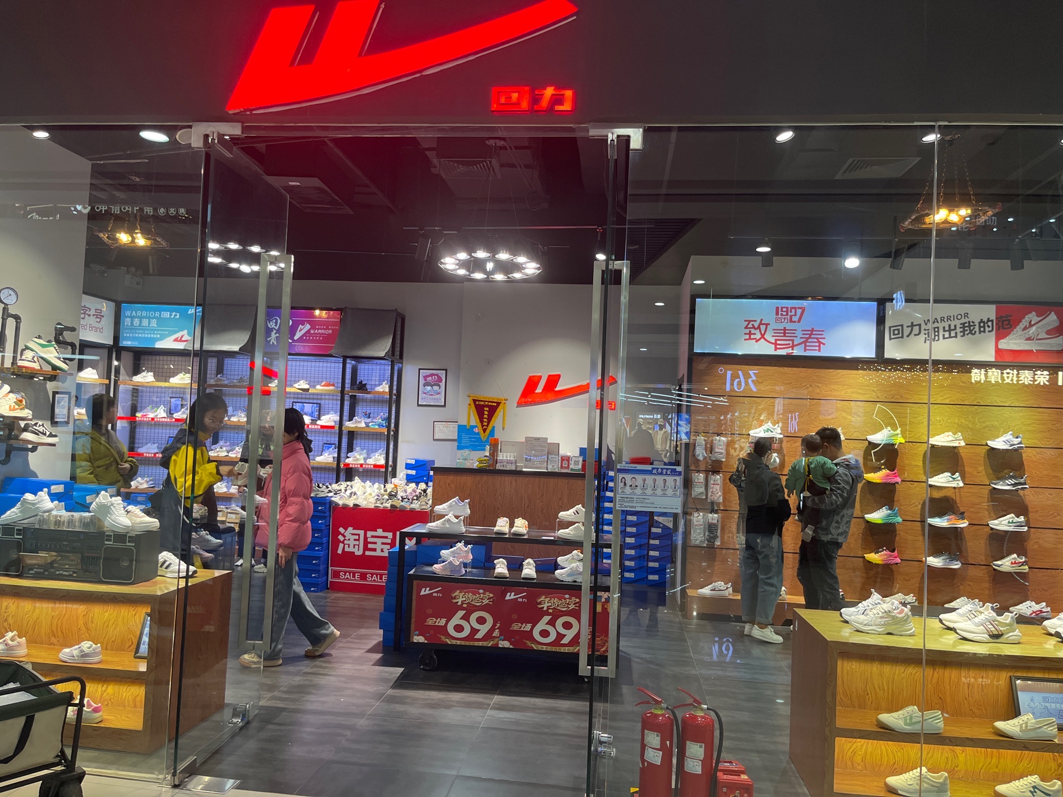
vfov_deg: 53.1
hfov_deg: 67.3
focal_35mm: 26
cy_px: 398
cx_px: 532
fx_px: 798
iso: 125
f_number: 1.6
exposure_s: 1/100
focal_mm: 5.1
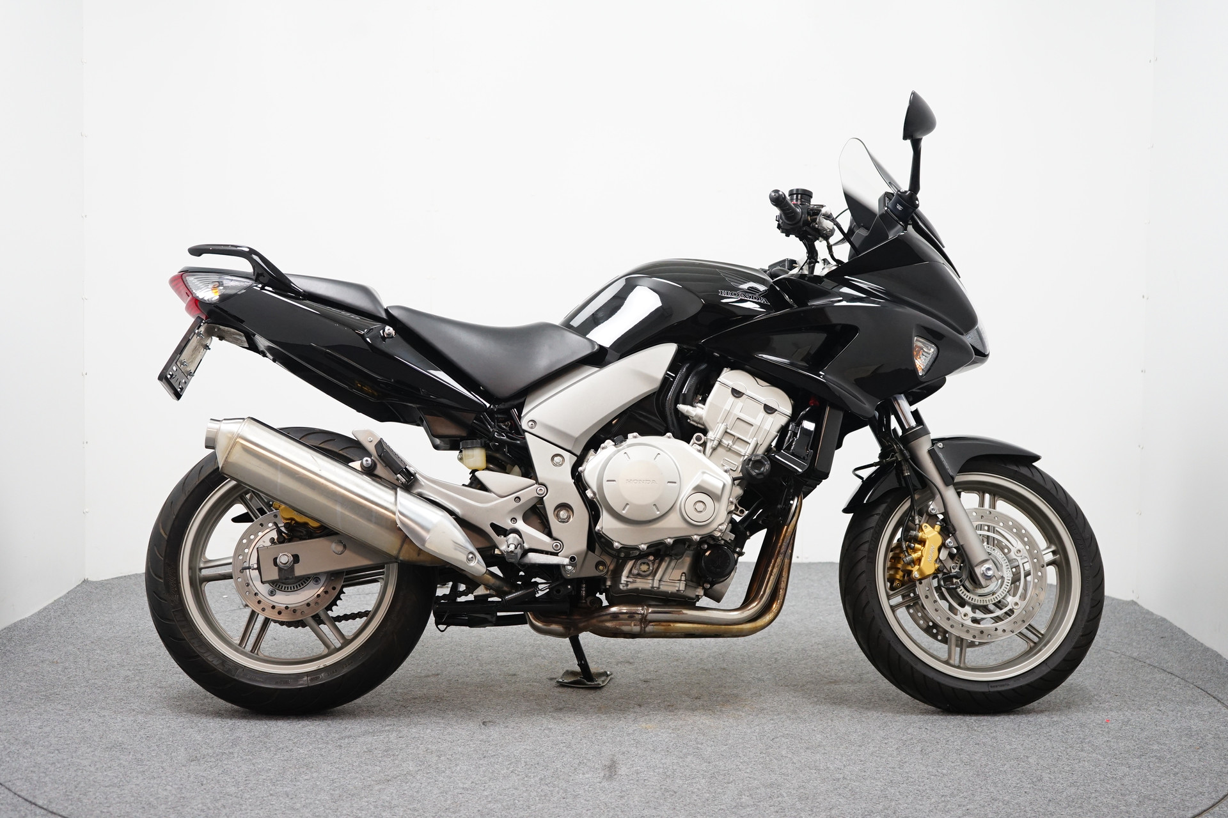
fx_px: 1774
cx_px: 614
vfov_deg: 26.0
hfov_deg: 38.2
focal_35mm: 52
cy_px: 409
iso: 1250
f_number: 4.5
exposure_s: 1/60
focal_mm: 52
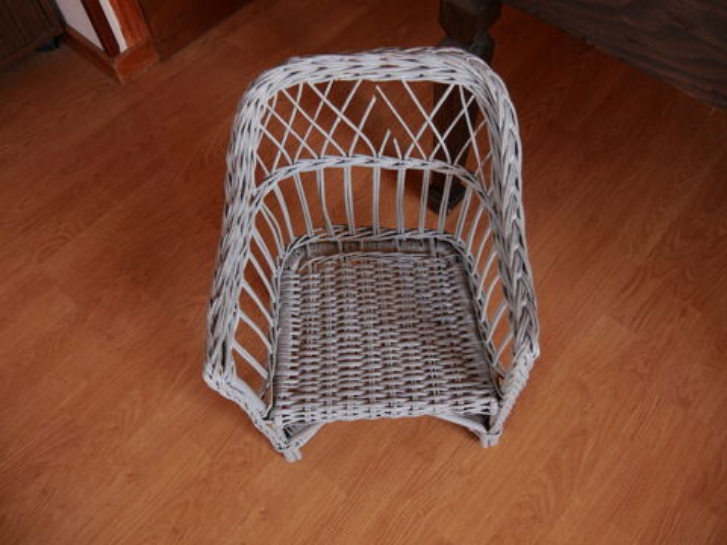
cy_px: 272
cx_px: 364
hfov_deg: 60.0
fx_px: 630
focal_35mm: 30
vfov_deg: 46.8
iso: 500
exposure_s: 1/60
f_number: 3.6
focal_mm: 15
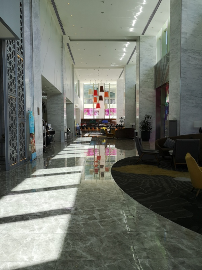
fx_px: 210
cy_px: 135
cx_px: 101
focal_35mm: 27
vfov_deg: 65.3
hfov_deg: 51.4
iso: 50
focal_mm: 3.95
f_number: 1.8
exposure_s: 1/212
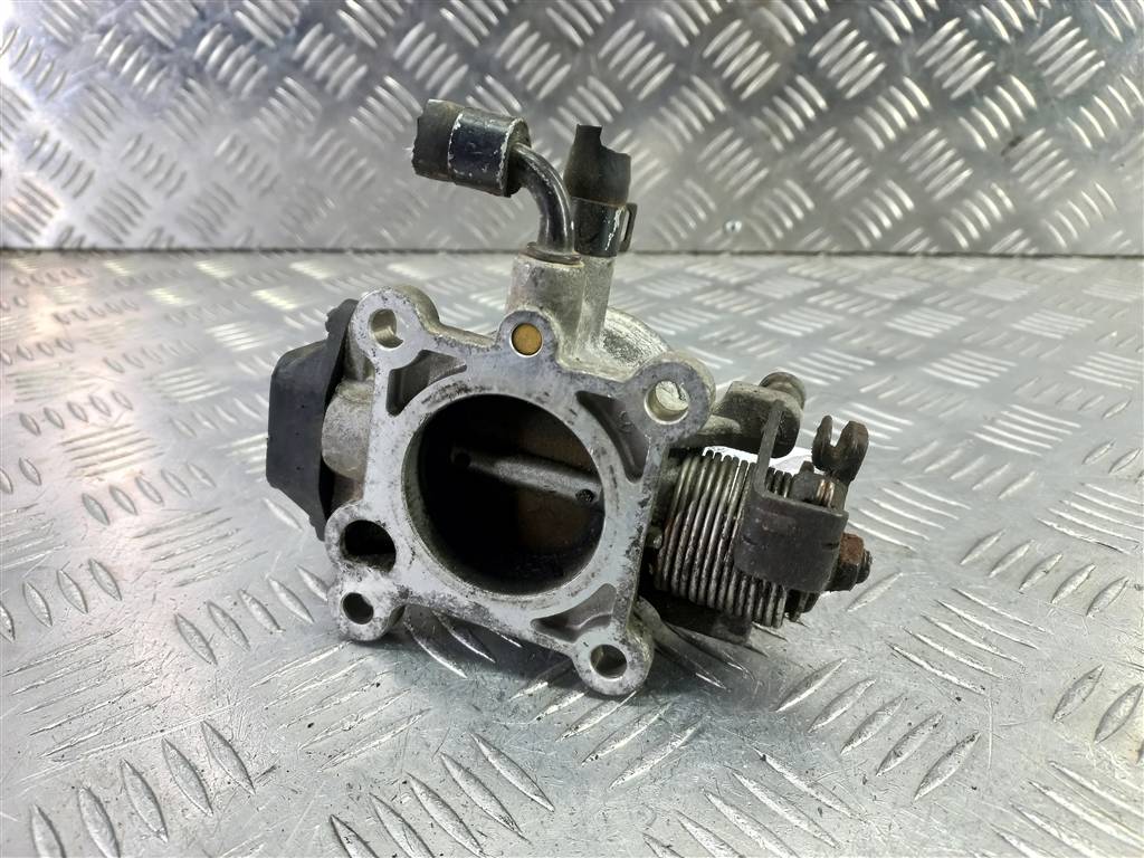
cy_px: 429
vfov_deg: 54.9
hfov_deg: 69.4
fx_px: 826
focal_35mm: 25
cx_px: 572
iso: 125
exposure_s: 1/50
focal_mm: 4.6
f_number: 1.8
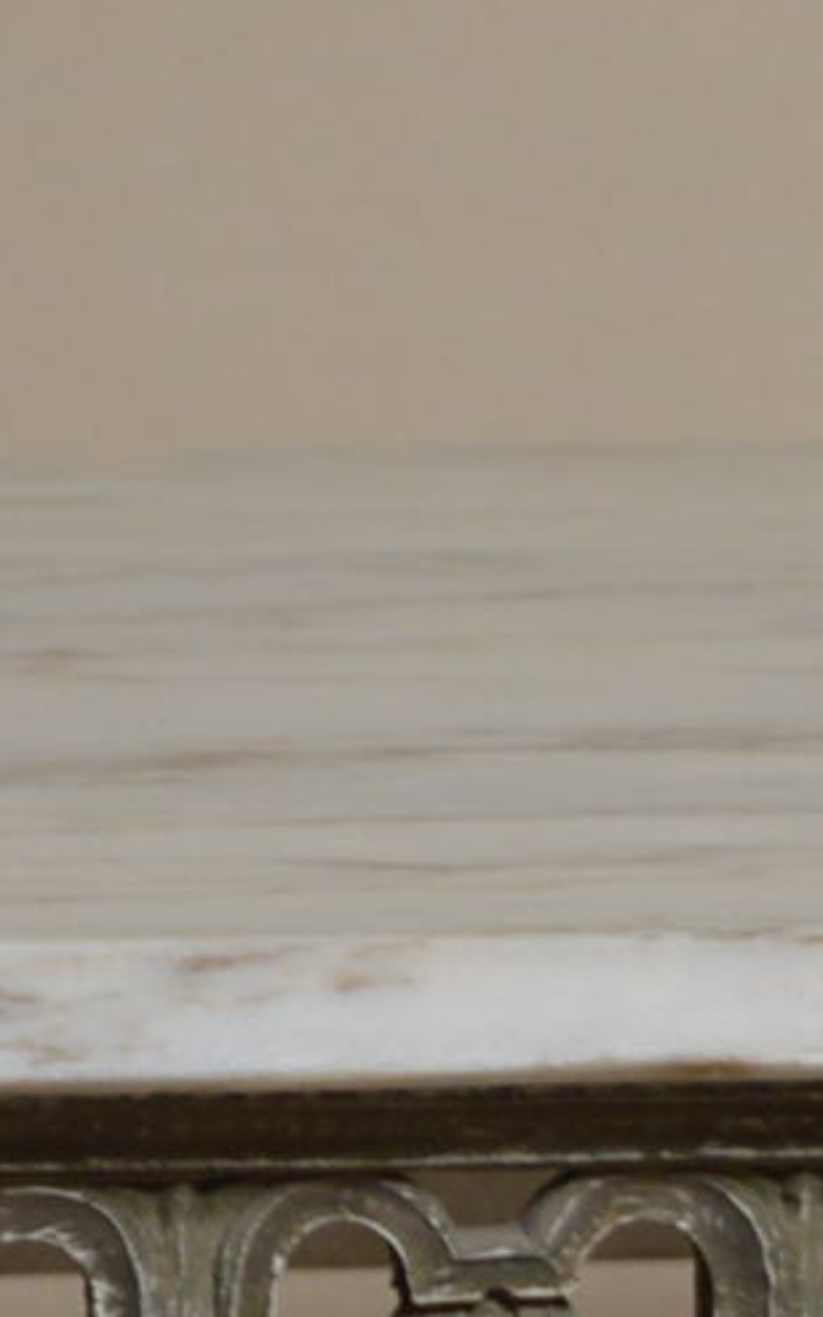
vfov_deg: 4.1
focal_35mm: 513
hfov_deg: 2.5
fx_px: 18419
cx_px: 1916
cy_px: 2172
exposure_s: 1/80
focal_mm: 55
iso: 400
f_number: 6.3
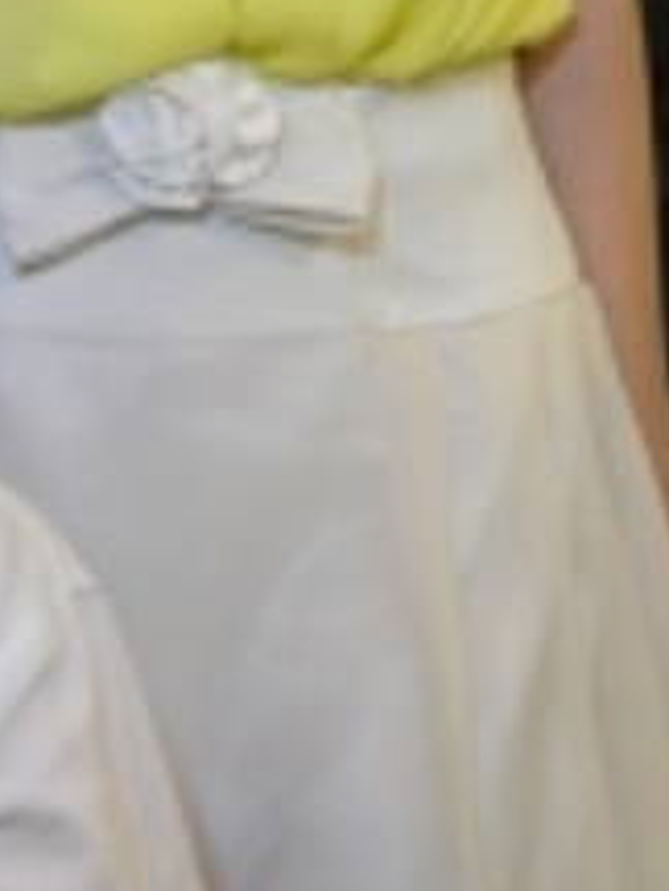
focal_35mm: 146
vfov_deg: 13.4
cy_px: 23
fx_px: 3762
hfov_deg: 9.5
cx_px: -686
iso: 1250
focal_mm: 28
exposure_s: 1/160
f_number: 4.5
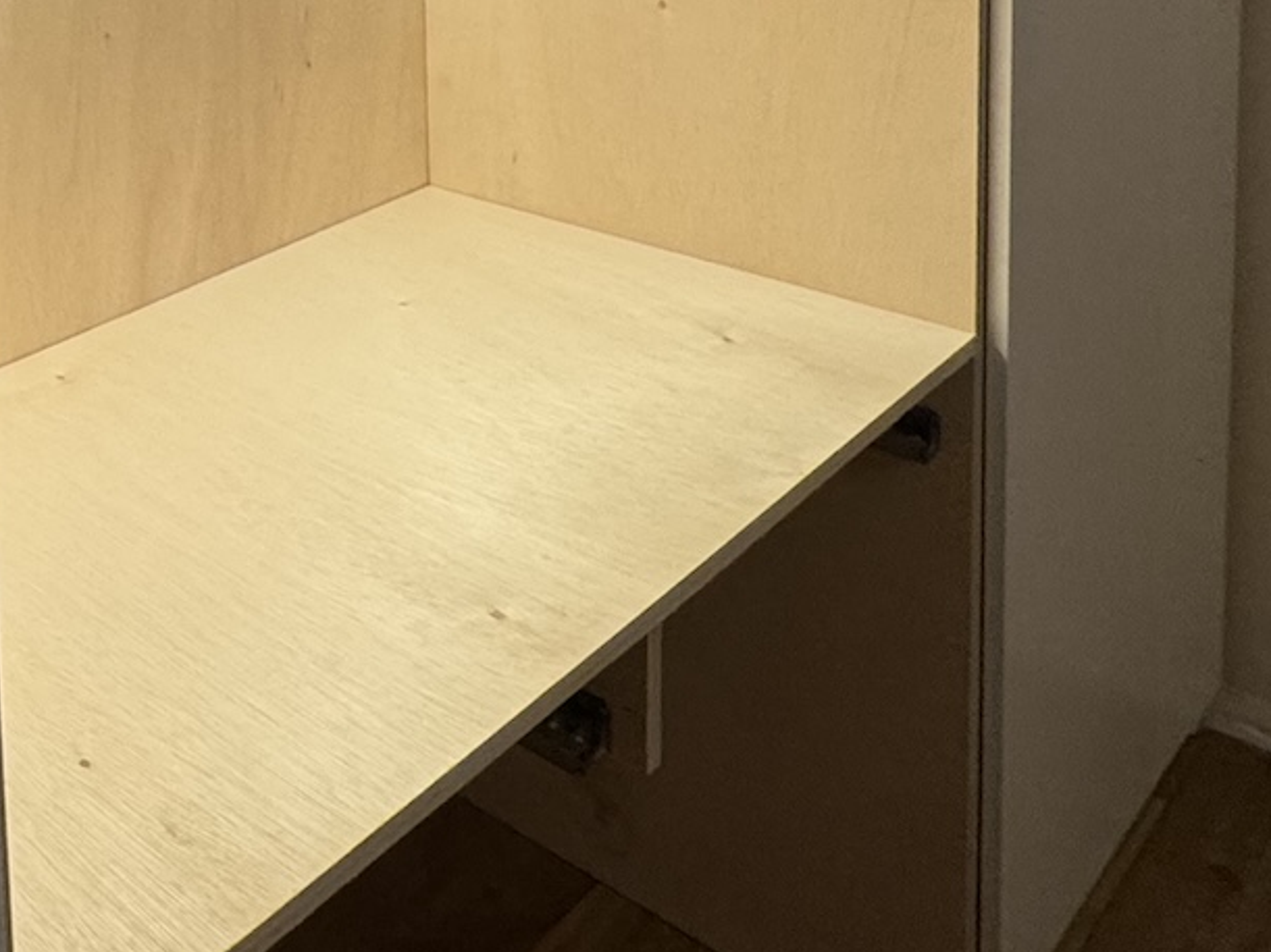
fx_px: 1615
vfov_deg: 28.5
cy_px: -200
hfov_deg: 37.0
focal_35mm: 44
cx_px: -85
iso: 200
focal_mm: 2.22
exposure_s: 1/50
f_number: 2.2
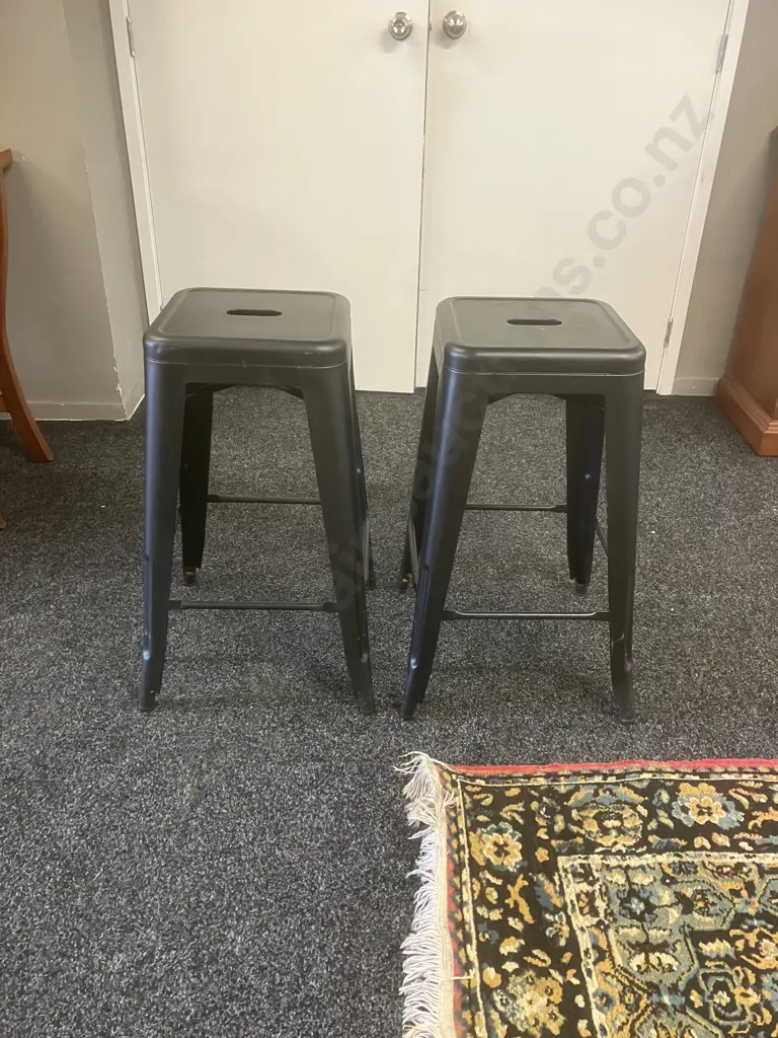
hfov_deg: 49.7
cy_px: 519
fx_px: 839
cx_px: 389
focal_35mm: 28
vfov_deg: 63.4
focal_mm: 3.99
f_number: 1.8
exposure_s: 1/50
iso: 250
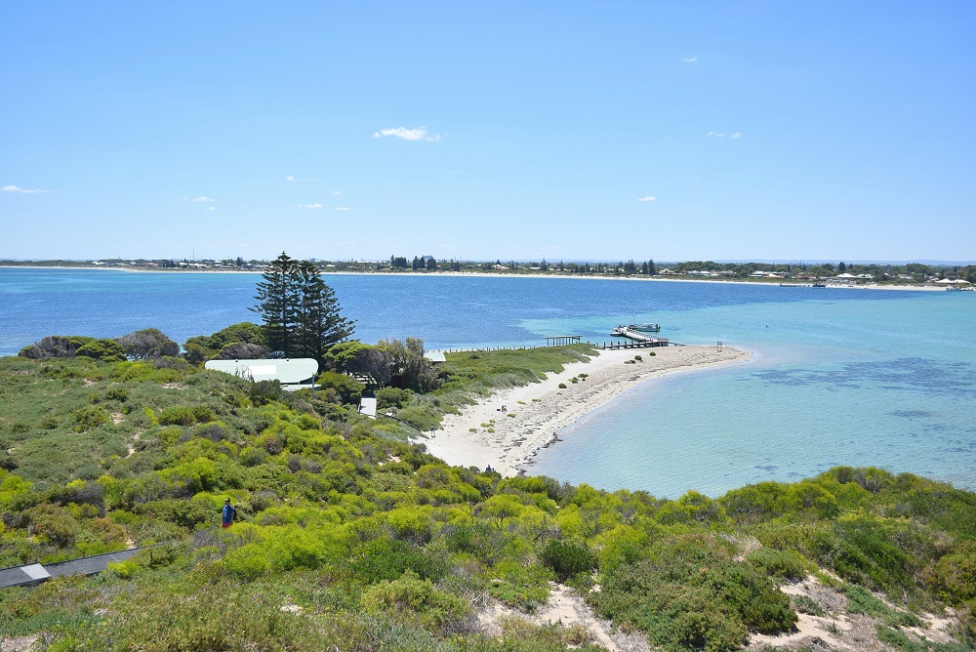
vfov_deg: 38.4
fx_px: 936
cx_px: 488
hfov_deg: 55.1
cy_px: 326
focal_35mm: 34
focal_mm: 23
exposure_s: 1/1600
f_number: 5
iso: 200
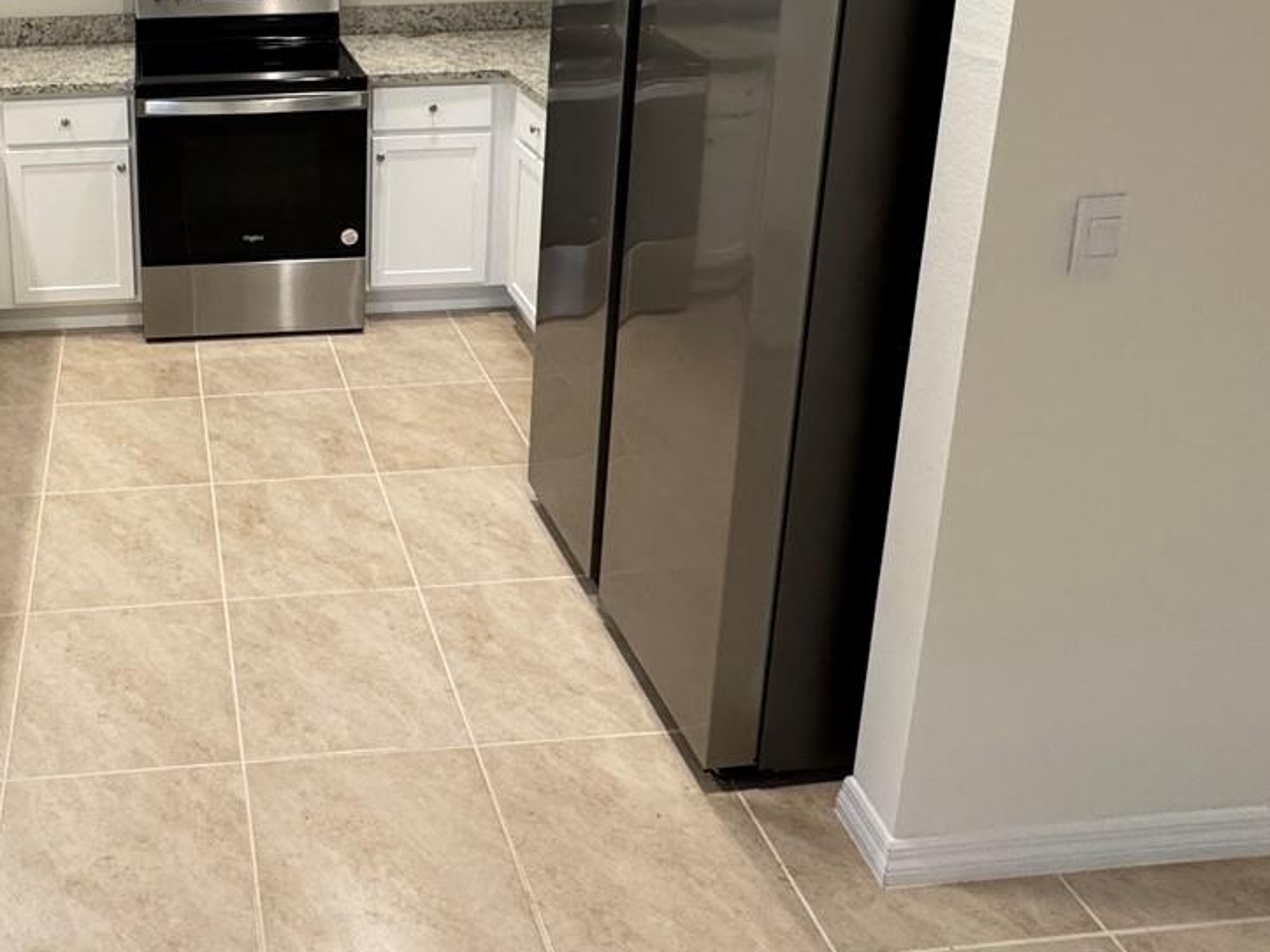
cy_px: 65
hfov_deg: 53.7
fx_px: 1137
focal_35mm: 31
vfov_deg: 41.2
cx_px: 221
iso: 250
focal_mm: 2.22
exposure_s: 1/60
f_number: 2.2
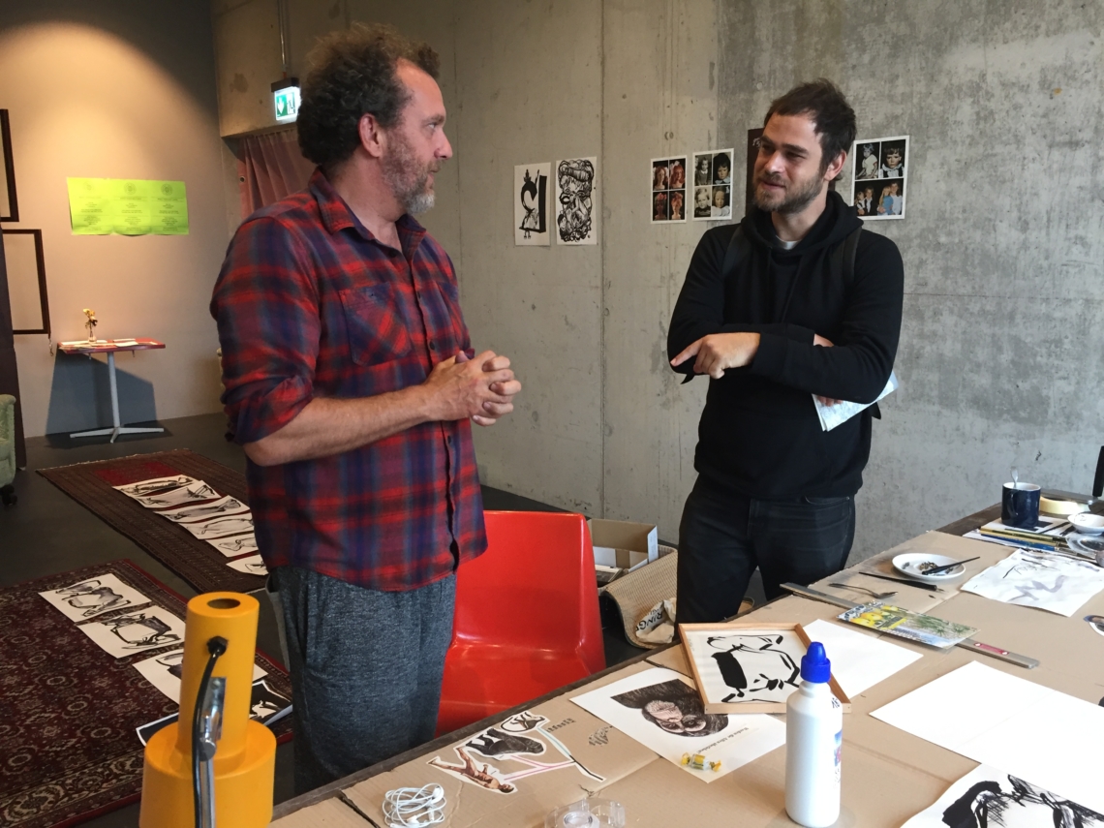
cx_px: 552
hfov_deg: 61.7
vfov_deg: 48.2
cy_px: 414
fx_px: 925
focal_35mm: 29
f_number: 2.2
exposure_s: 1/33
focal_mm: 4.15
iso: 64
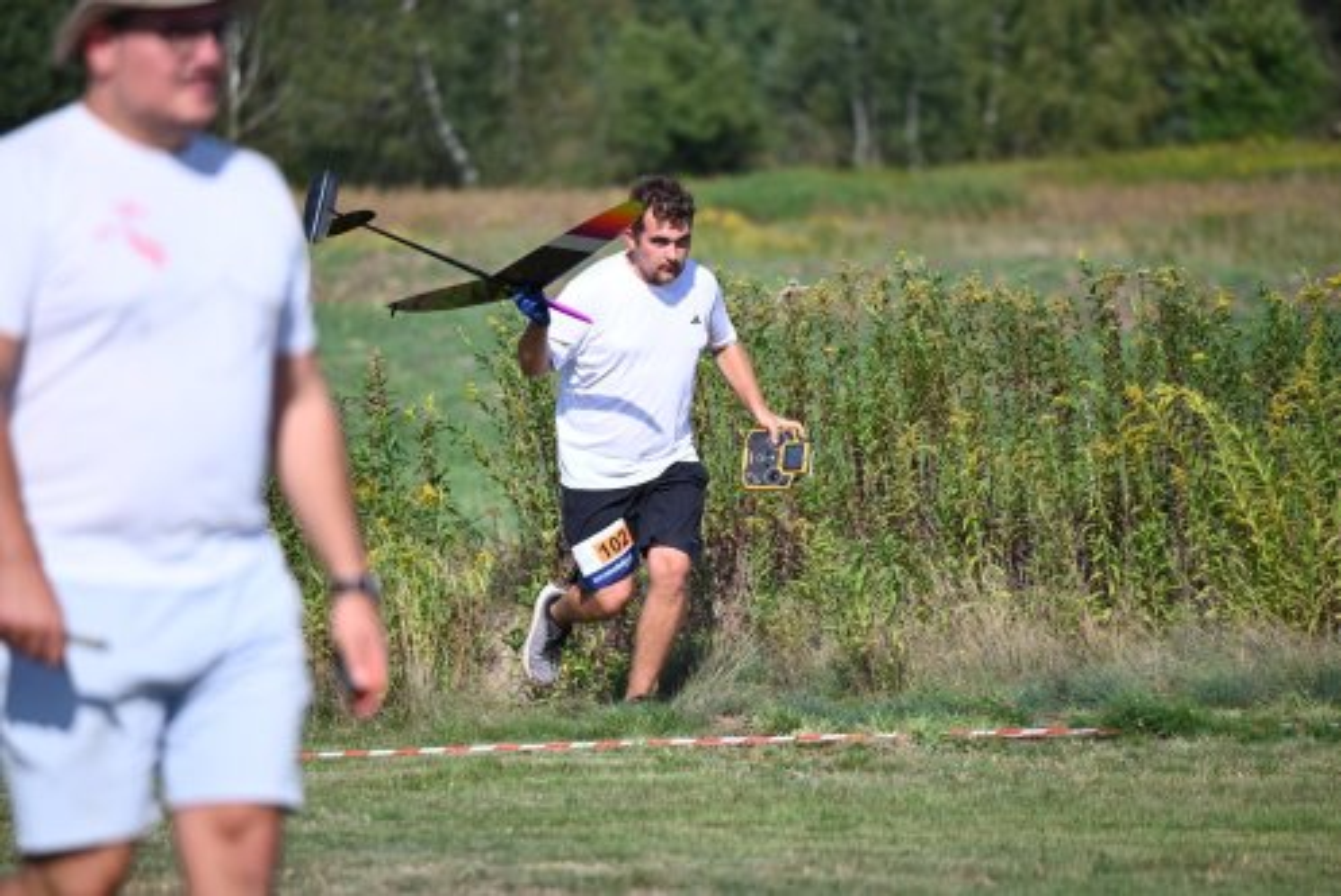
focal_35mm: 350
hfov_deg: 5.9
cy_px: 448
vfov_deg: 3.9
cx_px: 670
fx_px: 13045
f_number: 7.1
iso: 640
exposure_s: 1/3200
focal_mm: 350
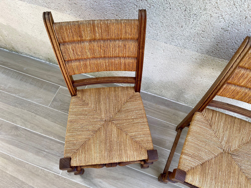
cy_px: 94
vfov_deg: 53.1
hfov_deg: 67.3
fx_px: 189
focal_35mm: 26
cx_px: 126
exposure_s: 1/155
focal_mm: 4.2
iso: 32
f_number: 1.6
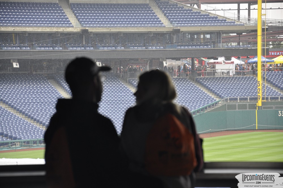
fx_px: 1237
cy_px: 94
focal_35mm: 158
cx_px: 142
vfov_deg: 8.7
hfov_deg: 13.1
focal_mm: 105
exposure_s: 1/160
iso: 400
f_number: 6.3
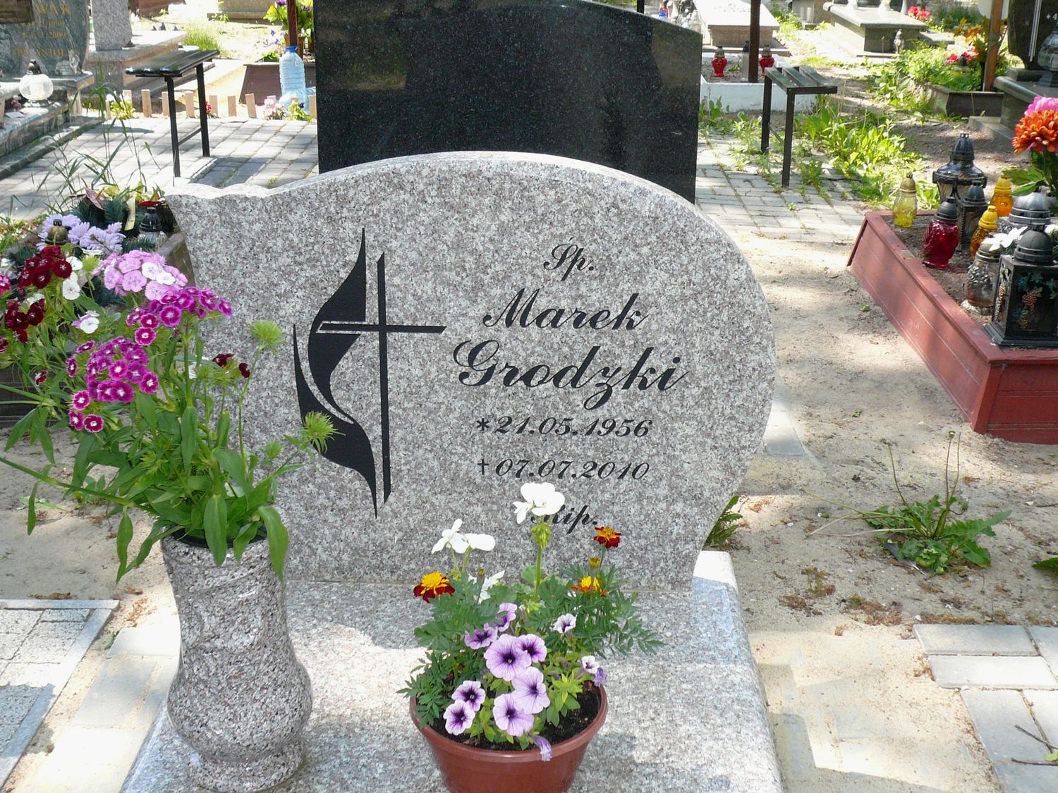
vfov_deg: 32.2
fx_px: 1375
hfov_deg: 42.1
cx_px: 529
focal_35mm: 45
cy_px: 396
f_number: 3.1
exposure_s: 1/250
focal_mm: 6.1
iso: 100
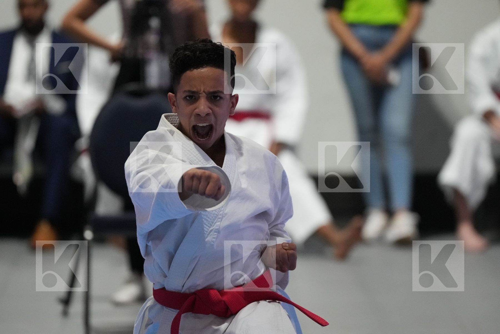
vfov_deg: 4.6
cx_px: 250
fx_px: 4166
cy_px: 167
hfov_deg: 6.9
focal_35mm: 300
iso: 5000
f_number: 2.8
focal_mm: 200
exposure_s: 1/500
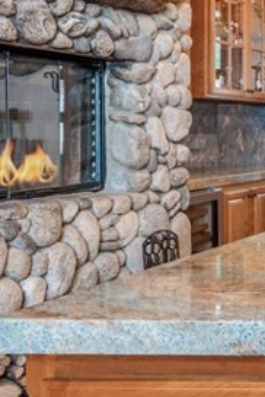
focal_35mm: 60
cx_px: 578
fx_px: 662
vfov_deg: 33.1
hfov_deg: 15.8
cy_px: 135
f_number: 5.6
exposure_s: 1/10
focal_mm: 16
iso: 800
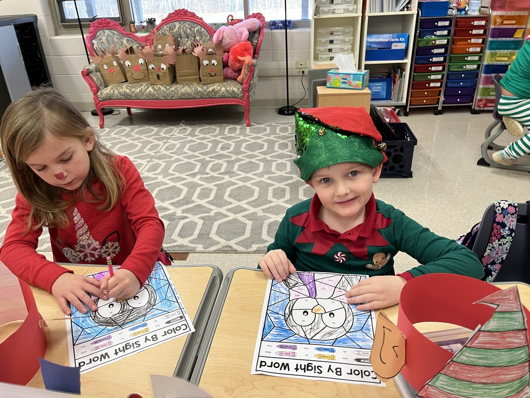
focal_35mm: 26
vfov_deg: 53.1
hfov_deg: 67.3
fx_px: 398
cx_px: 265
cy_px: 199
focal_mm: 5.1
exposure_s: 1/60
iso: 100
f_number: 1.6
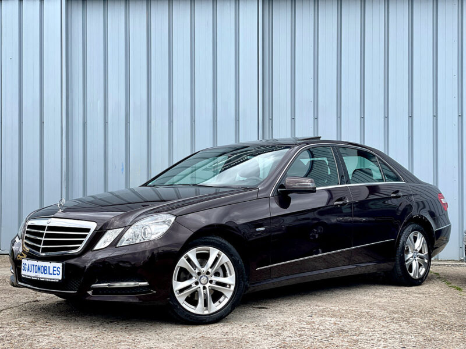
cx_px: 233
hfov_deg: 36.8
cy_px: 174
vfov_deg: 28.0
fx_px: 700
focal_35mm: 52
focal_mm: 6
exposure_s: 1/475
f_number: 2
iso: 32
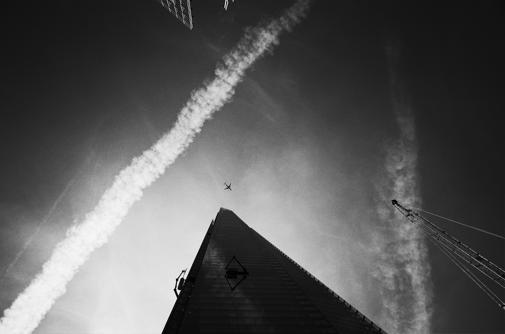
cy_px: 167
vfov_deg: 46.2
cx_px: 252
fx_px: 392
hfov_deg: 65.6
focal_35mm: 28
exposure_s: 1/2000
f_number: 5.6
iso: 250
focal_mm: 18.3
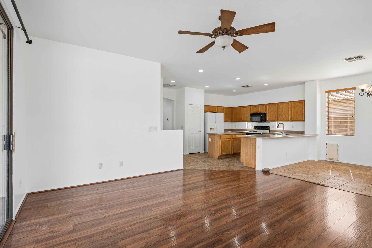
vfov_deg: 68.9
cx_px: 186
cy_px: 124
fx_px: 181
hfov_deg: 91.6
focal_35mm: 18
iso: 320
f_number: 8
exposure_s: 1/80
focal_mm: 17.5
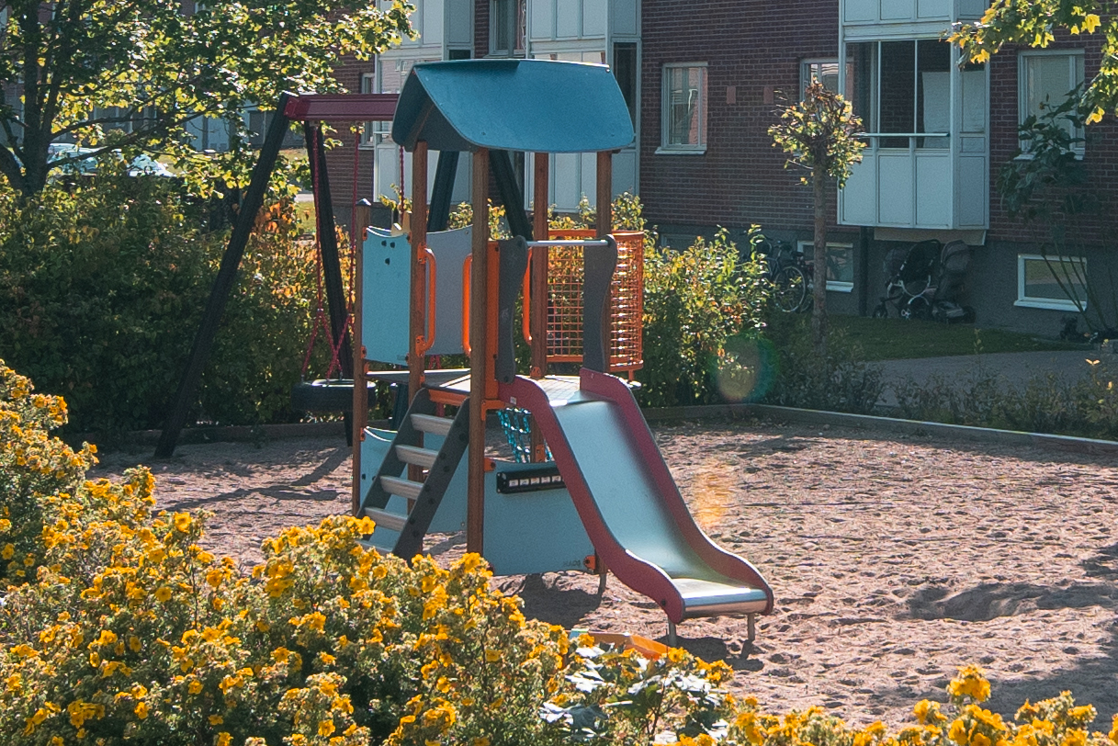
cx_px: 828
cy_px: -75
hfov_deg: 20.9
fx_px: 3013
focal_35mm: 97
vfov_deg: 13.8
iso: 200
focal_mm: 20
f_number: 8
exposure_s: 1/500
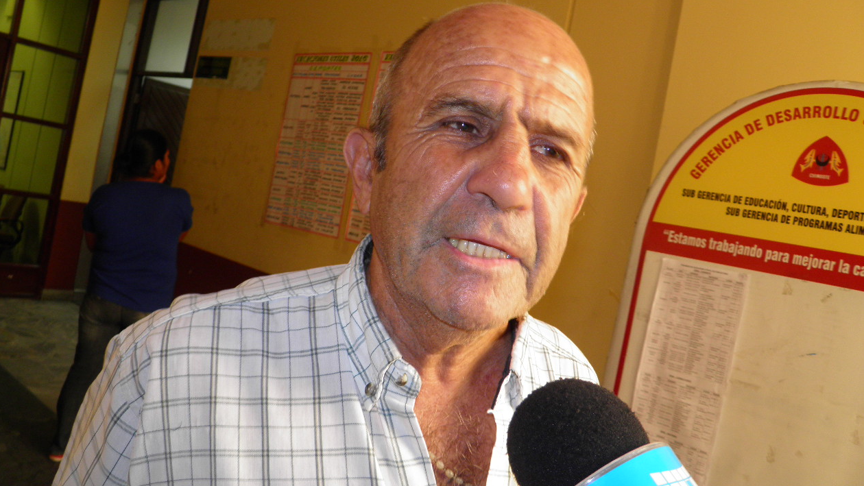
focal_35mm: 31
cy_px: 200
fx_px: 710
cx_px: 426
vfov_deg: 37.7
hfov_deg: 62.6
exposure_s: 1/30
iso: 100
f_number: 2.8
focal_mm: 4.9
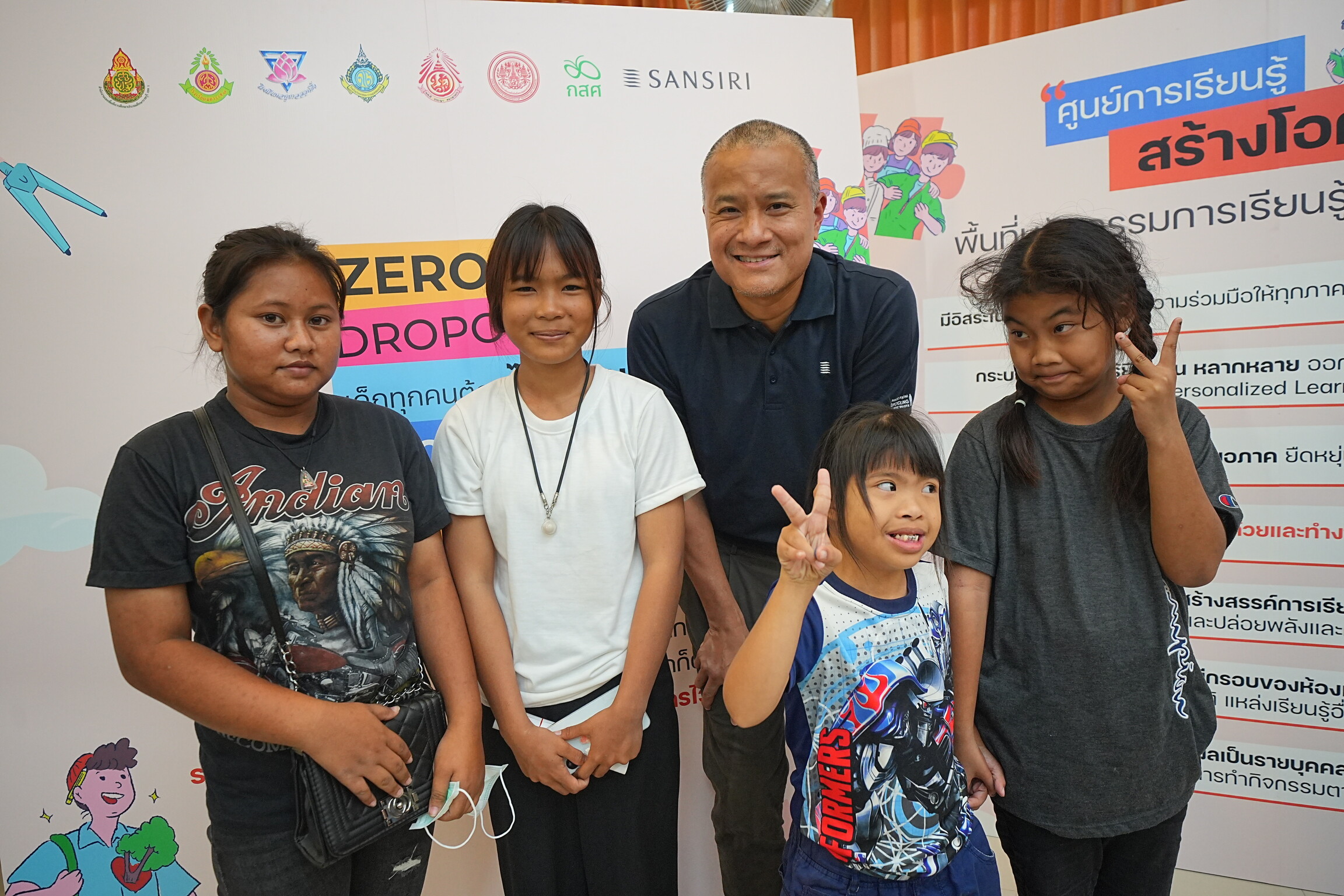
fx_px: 821
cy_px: 448
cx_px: 672
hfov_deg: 78.6
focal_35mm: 22
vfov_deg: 57.2
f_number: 4
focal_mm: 22
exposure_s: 1/100
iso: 2000
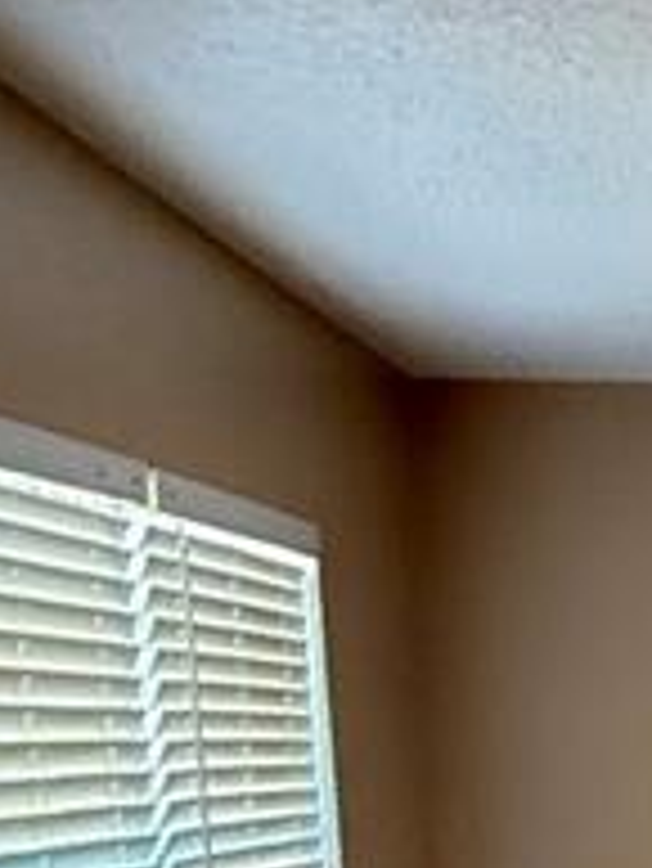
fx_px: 2182
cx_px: 1250
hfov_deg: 14.5
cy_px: 1106
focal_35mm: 87
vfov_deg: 20.6
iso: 400
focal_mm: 2.22
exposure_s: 1/120
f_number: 2.2
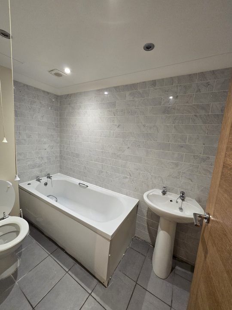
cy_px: 155
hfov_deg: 89.9
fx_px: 116
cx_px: 116
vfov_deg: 106.2
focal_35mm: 13
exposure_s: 1/50
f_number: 2.2
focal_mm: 1.7
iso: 160
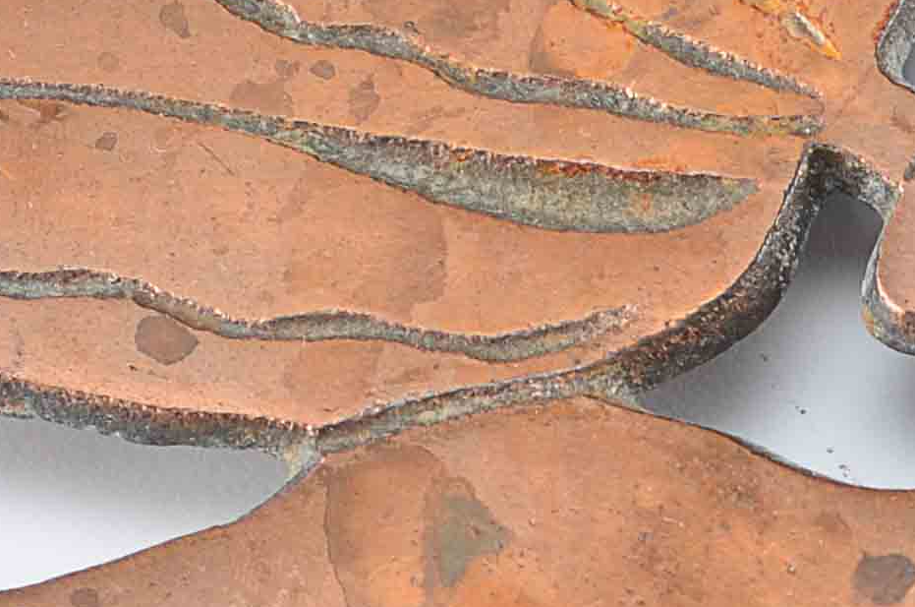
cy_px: 477
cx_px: 1408
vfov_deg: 3.6
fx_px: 9665
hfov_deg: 5.4
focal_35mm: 381
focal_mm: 48
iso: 100
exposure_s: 1/80
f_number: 9
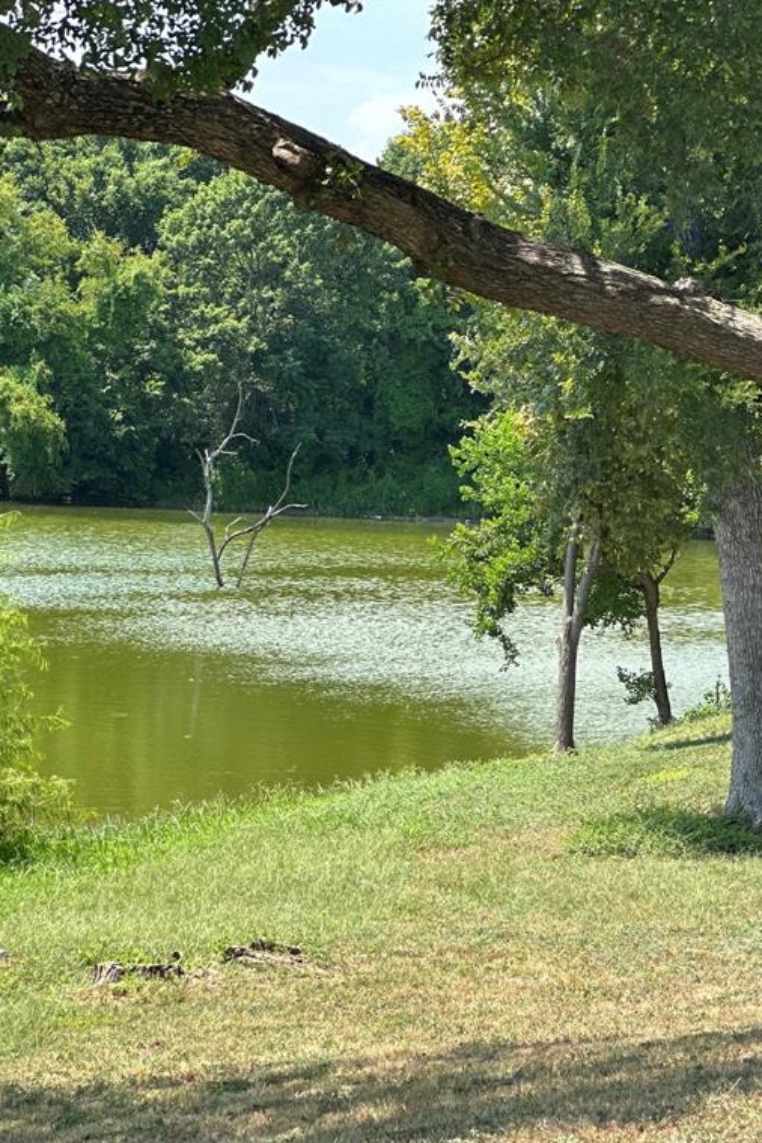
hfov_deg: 12.6
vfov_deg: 18.9
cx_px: 562
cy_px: 574
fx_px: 3429
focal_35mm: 108
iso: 25
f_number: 2.8
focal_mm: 9
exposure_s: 1/277
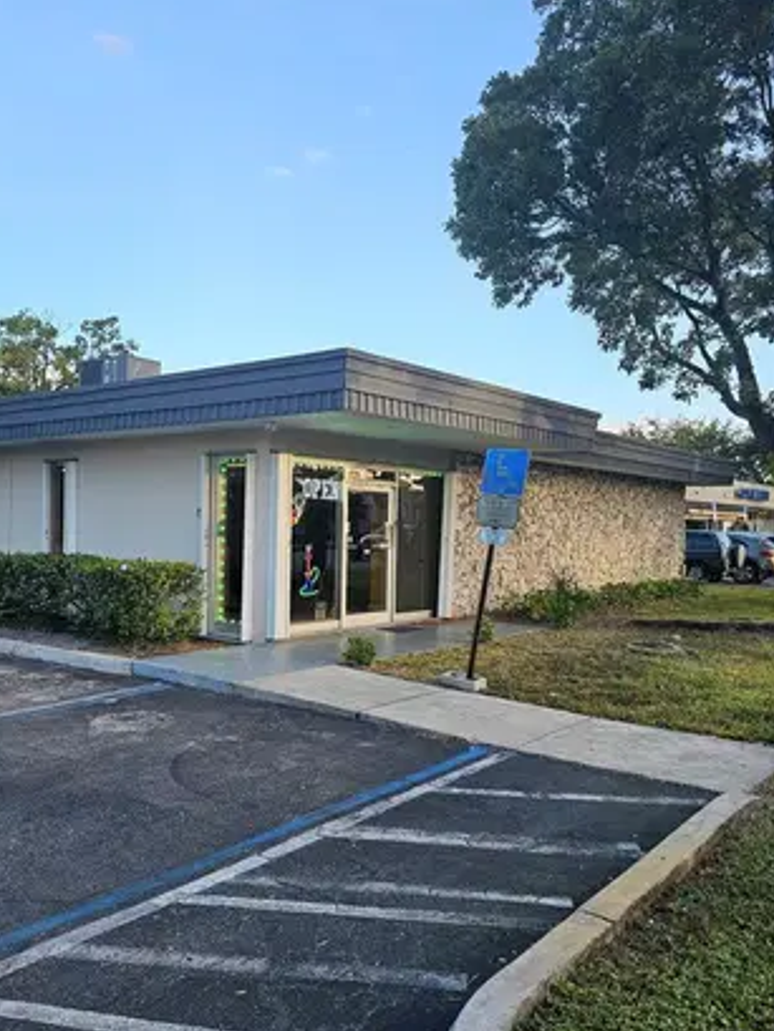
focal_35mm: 30
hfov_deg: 46.3
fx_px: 894
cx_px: 275
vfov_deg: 59.9
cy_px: 526
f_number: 1.7
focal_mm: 6.3
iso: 16
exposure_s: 1/244
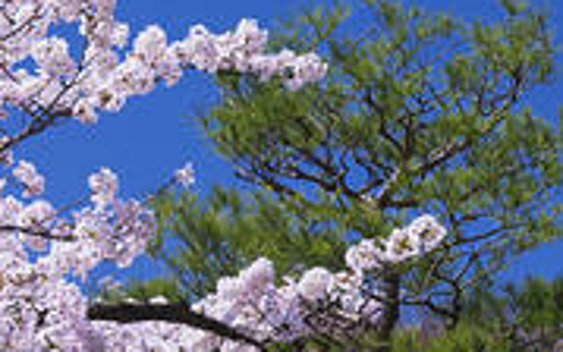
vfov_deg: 7.4
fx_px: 2717
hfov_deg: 11.4
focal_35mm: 177
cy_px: 192
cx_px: 794
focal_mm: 52
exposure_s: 1/50
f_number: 11
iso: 100
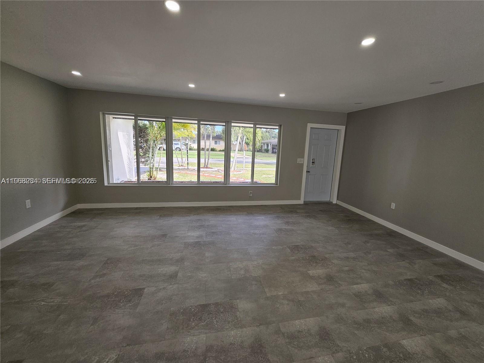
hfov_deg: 106.2
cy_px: 182
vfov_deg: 89.9
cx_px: 242
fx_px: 182
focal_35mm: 13
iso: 40
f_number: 2.2
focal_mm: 1.74
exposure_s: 1/120
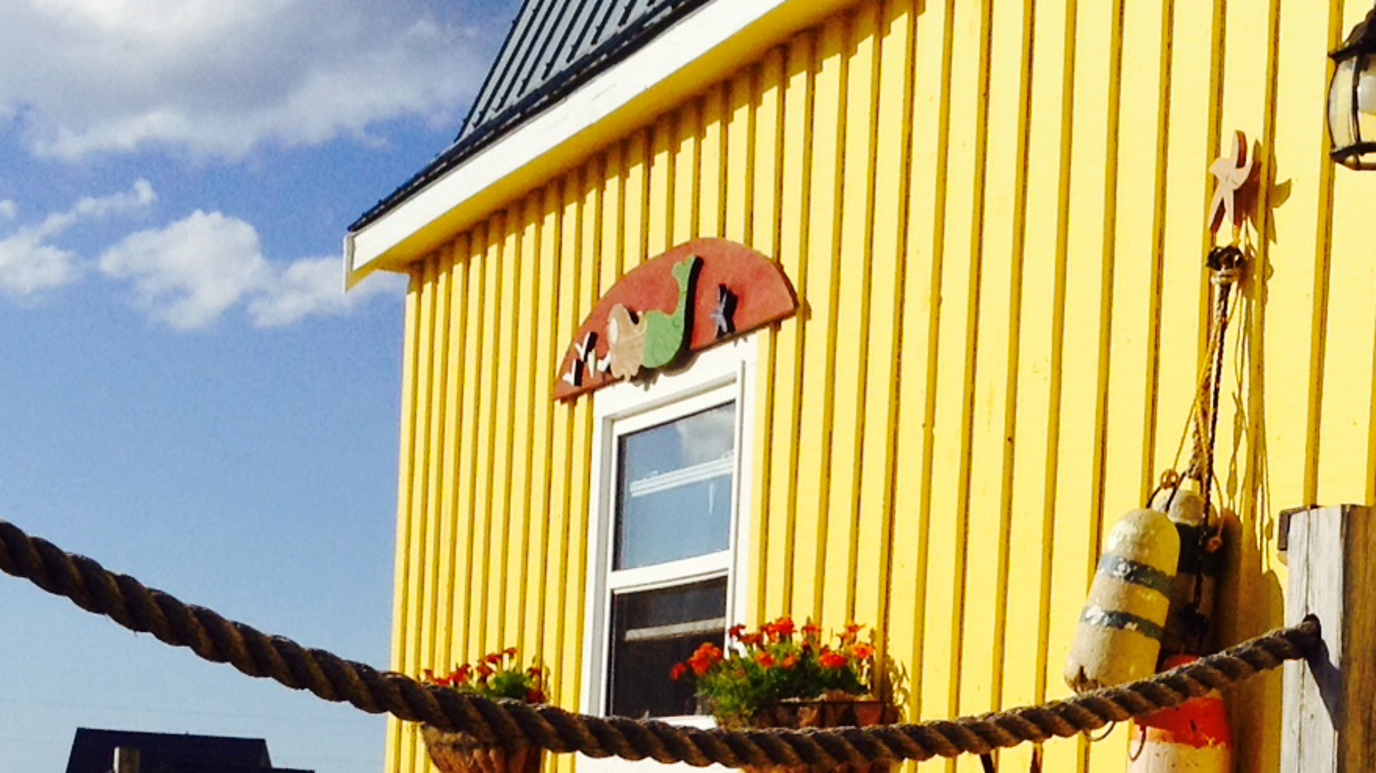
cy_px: 859
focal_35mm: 84
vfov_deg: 14.1
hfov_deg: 24.8
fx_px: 3064
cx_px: 1152
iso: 32
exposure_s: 1/2899
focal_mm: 3.3
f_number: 2.4
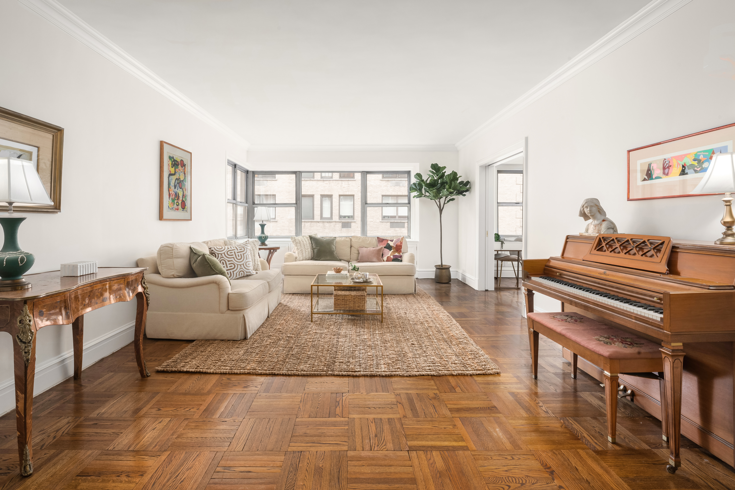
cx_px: 368
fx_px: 347
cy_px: 245
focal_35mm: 17
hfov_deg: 93.3
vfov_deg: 70.4
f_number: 18
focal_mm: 17
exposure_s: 13
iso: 200
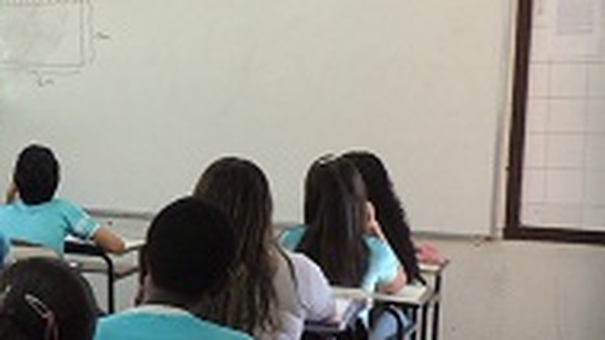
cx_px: -54
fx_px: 1379
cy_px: 200
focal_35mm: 86
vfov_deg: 14.0
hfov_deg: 23.3
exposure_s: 1/30
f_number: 3
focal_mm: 4.3
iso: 140
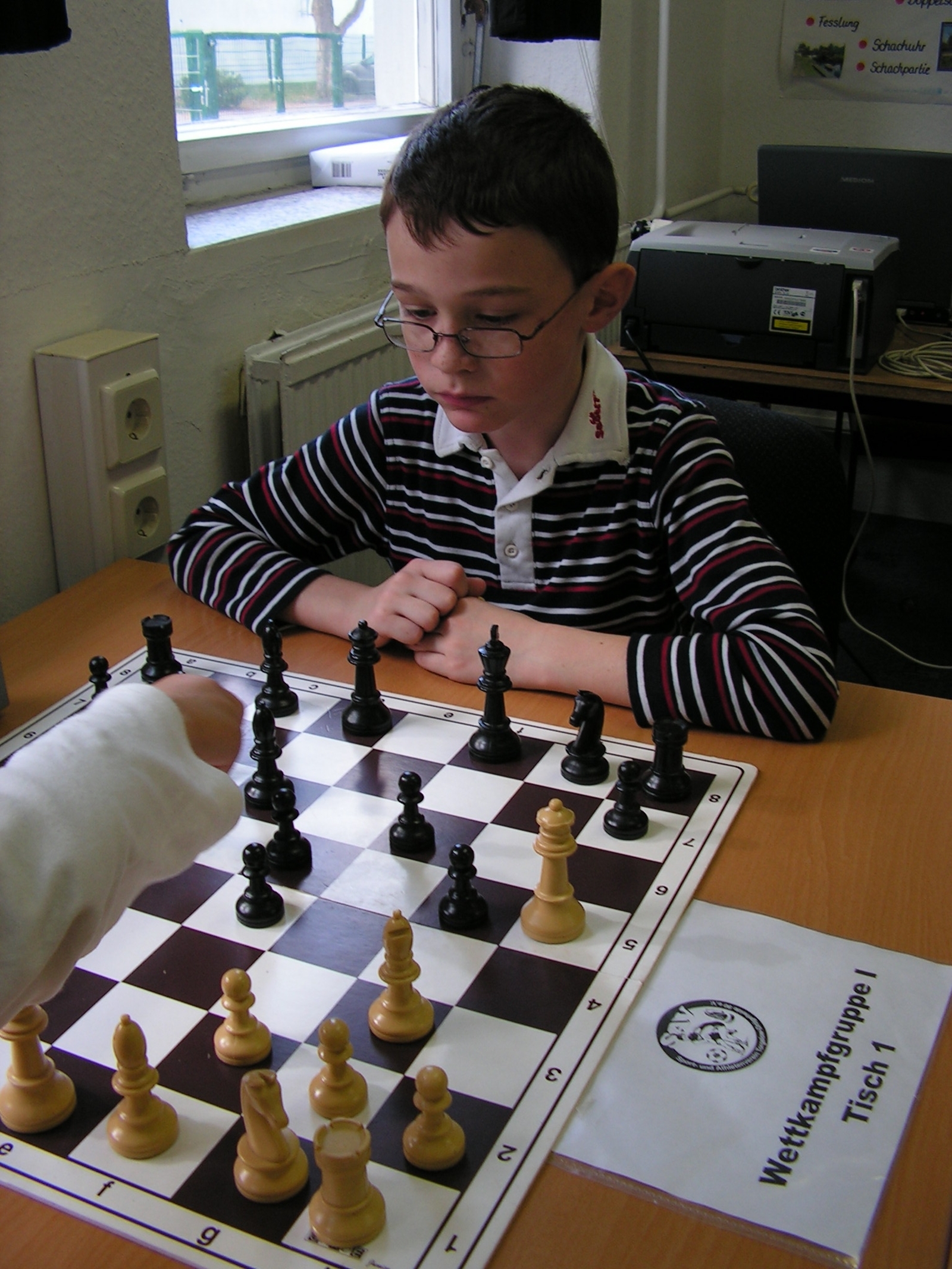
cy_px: 634
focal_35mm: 36
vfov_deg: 51.4
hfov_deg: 39.7
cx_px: 476
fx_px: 1320
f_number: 3.2
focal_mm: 6
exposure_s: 1/50
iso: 64
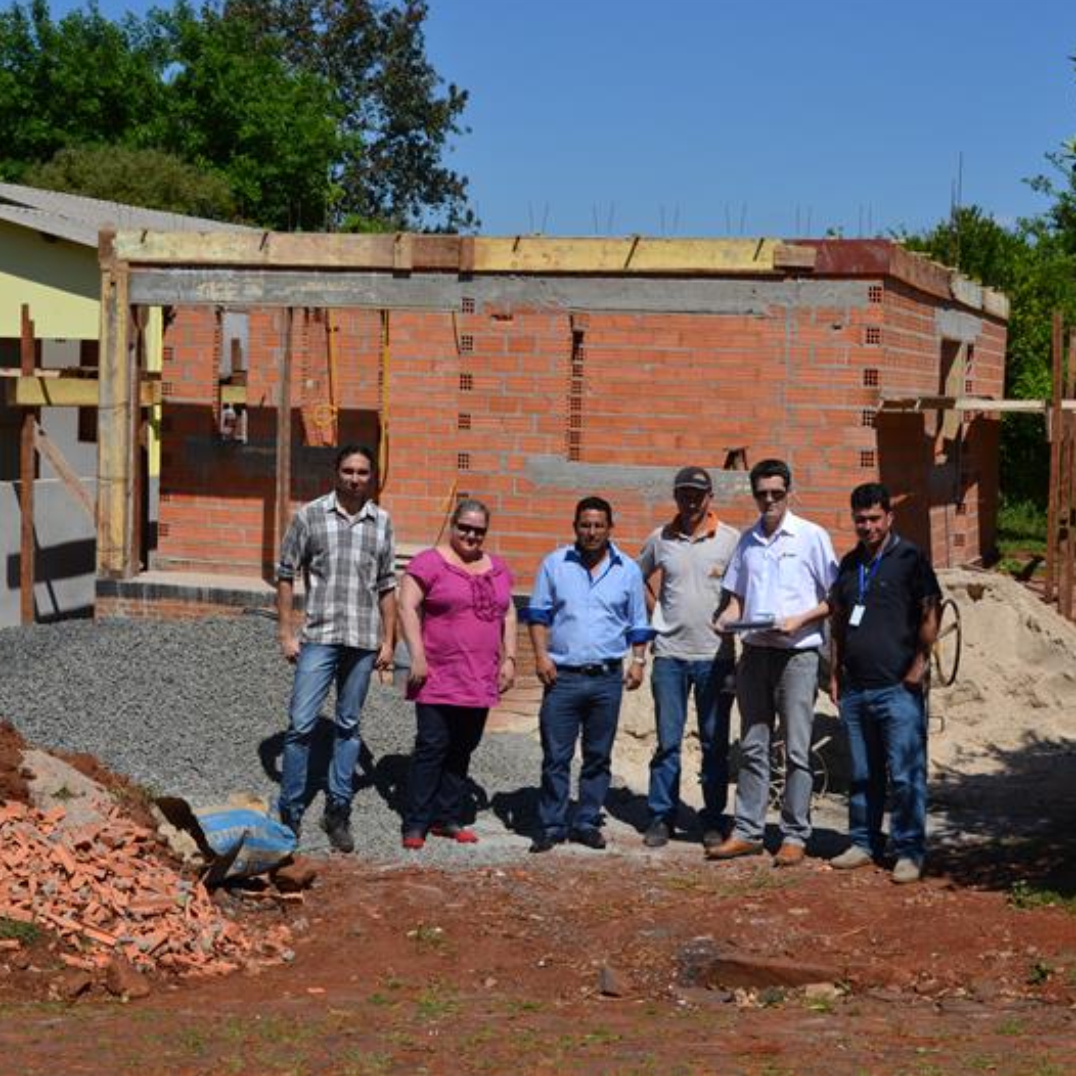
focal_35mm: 62
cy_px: 533
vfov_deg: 27.7
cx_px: 524
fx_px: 2180
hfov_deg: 27.7
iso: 100
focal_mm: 32
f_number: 9
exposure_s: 1/320
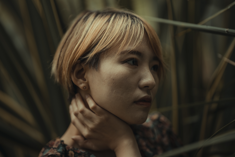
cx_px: 118
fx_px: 555
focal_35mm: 85
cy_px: 78
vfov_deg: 16.1
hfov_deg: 23.9
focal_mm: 85
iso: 100
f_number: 1.4
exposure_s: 1/320
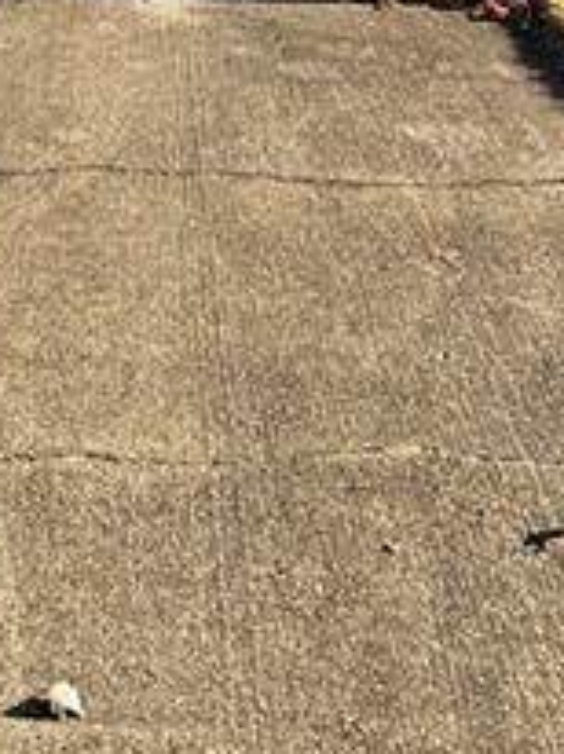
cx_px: -51
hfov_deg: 14.9
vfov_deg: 17.7
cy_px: -439
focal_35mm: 97
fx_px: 2112
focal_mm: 5.7
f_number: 1.5
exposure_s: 1/1377
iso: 50
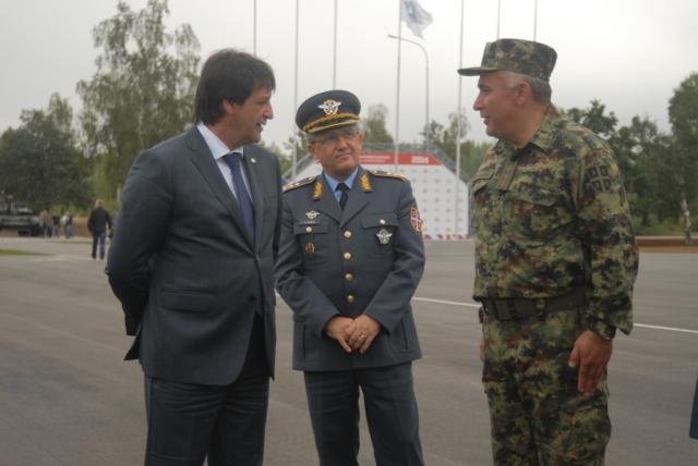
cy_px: 233
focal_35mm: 82
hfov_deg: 24.6
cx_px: 349
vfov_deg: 16.6
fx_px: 1601
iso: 400
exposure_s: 1/640
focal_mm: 55
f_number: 4.5
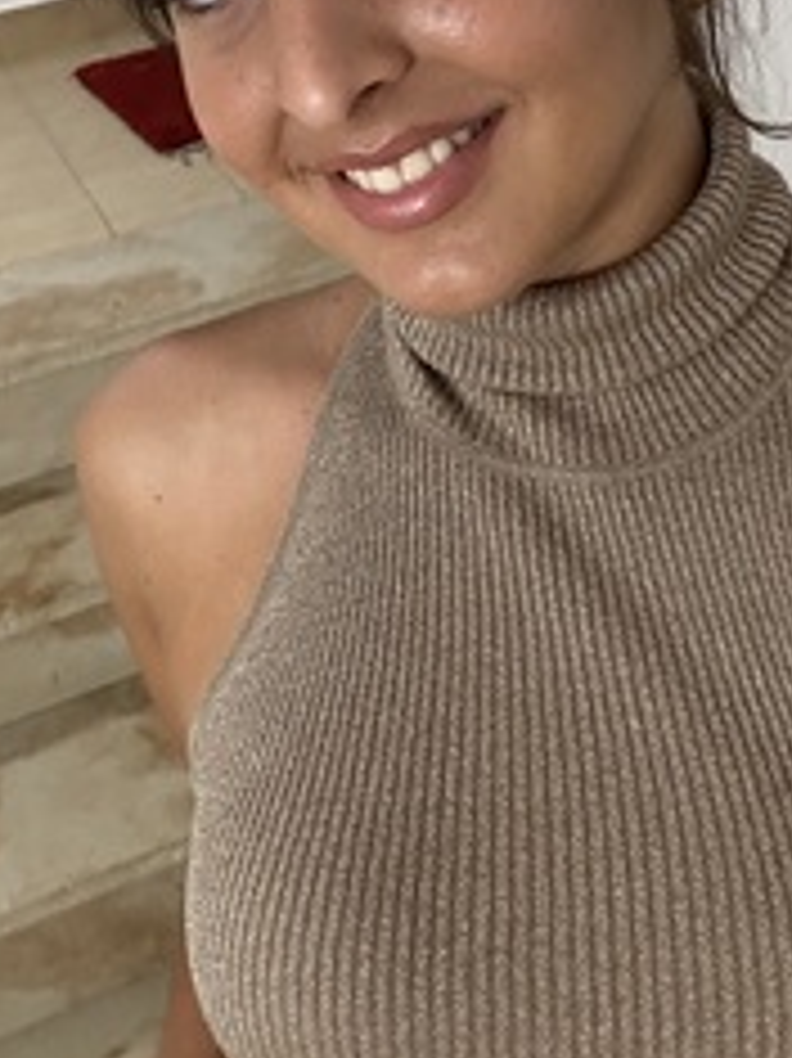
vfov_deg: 37.3
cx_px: 477
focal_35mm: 51
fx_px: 1557
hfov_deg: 28.5
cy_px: 405
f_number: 1.9
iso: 320
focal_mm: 2.69
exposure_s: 1/33
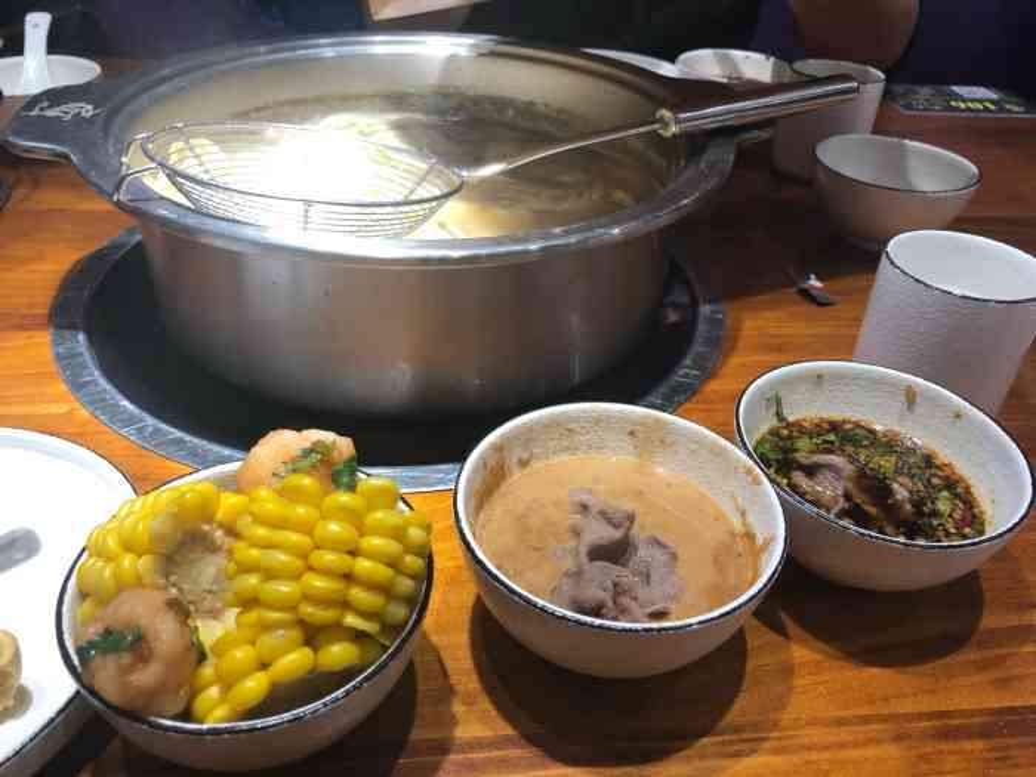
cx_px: 518
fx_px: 838
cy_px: 388
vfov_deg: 49.7
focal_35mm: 28
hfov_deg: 63.4
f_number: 1.8
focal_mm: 4
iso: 32
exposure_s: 1/33
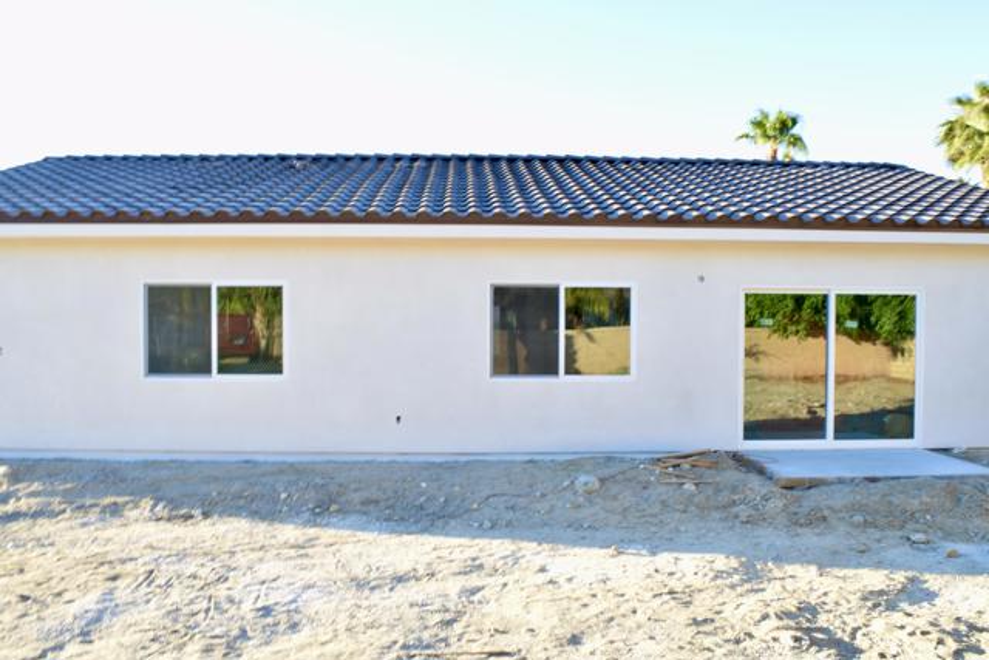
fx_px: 742
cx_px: 494
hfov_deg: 67.4
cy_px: 330
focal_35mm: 27
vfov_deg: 48.0
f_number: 9
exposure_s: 1/15
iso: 100
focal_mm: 18
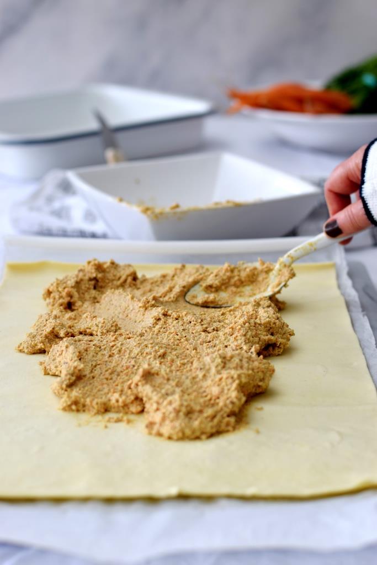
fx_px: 1178
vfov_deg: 27.0
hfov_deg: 18.2
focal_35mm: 75
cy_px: 282
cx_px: 188
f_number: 3.5
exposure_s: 1/200
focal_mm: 50
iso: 200
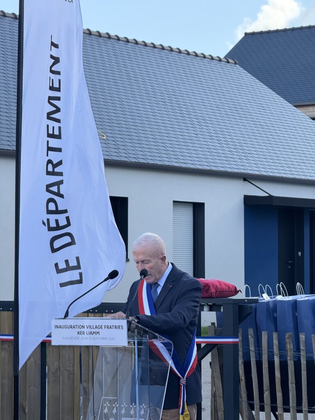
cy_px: 210
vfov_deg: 16.4
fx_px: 1456
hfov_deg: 12.3
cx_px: 158
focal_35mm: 120
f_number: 2.8
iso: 64
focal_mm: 15.66
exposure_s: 1/668
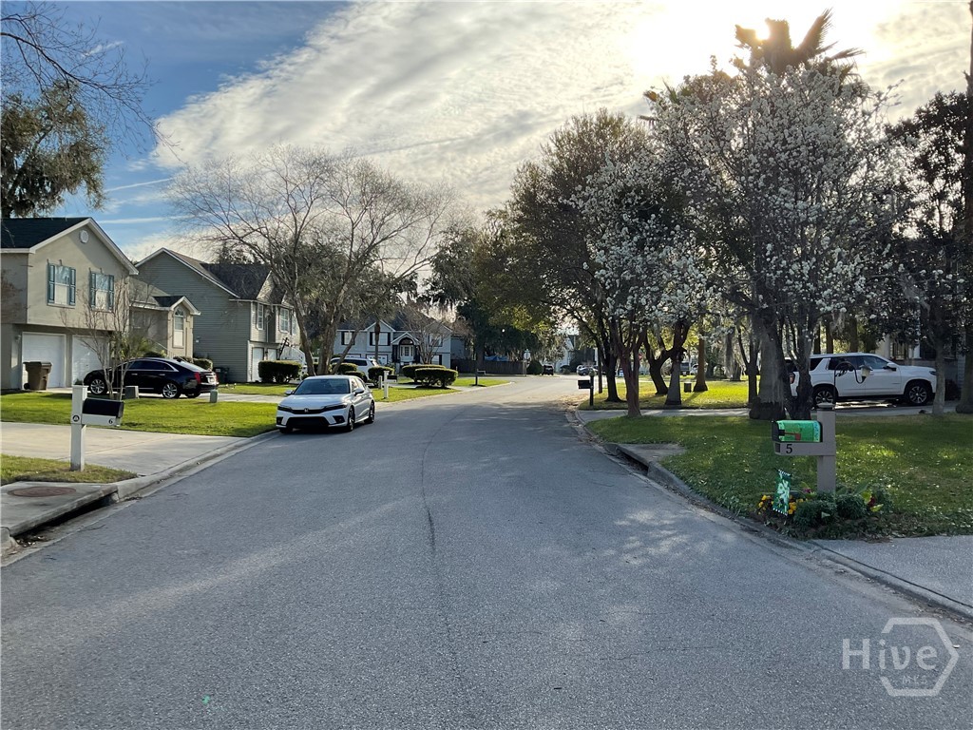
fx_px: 815
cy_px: 365
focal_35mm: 29
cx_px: 486
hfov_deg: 61.7
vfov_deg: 48.2
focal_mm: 3
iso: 16
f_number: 1.8
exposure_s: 1/1377
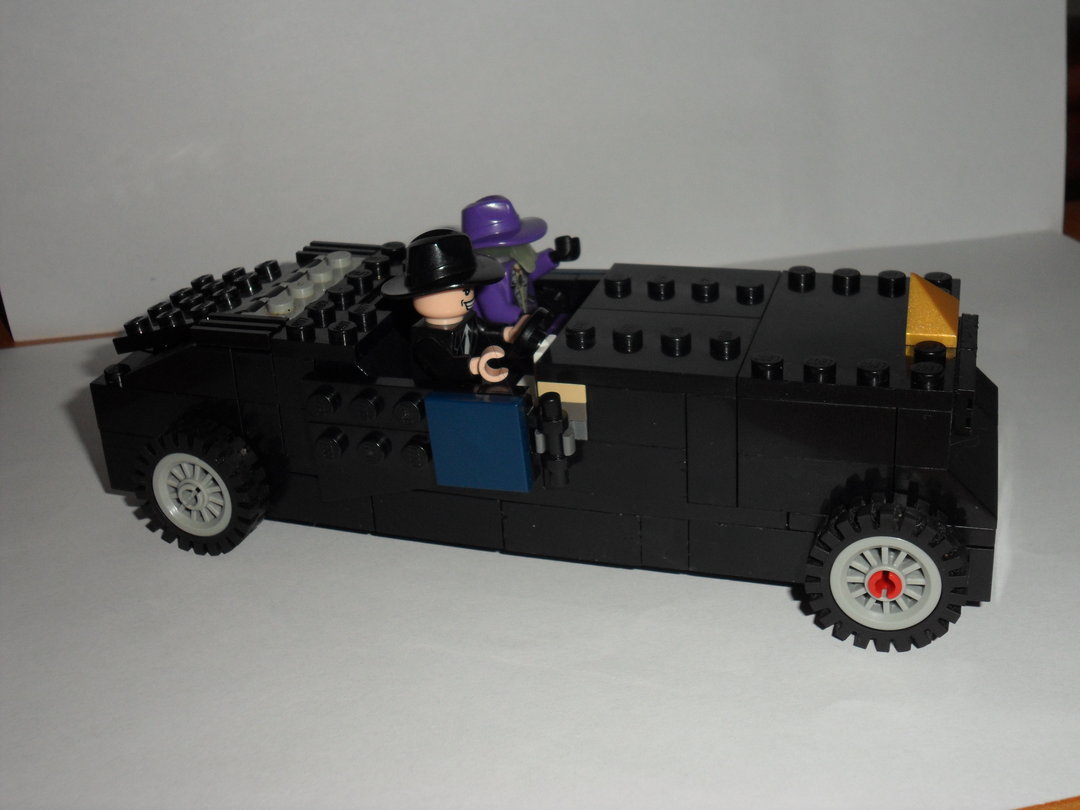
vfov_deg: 32.9
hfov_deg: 42.9
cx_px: 540
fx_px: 1373
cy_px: 405
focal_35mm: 44
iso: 100
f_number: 11.3
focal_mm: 7.8
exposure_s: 1/45
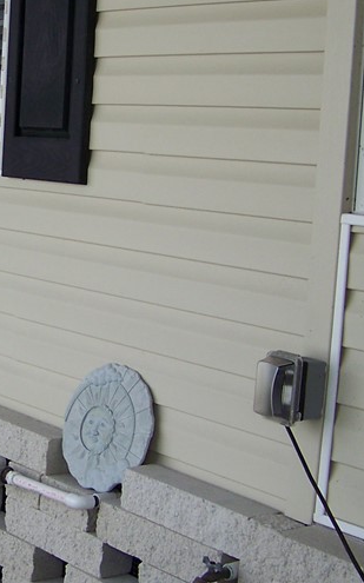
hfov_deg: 16.1
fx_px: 1255
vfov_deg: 26.1
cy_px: 244
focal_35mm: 79
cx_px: -29
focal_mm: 5.85
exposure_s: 1/200
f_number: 2.8
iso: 64
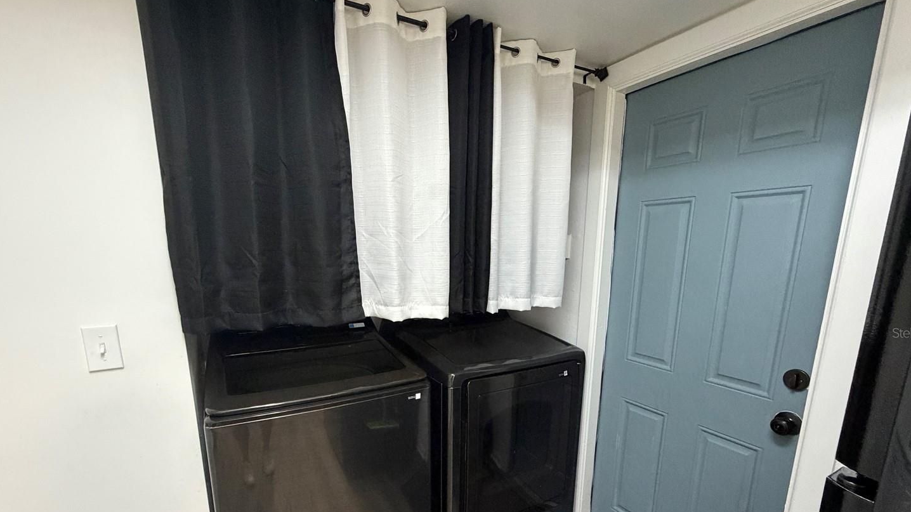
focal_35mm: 17
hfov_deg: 95.9
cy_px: 332
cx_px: 445
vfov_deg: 62.6
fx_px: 411
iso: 500
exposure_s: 1/60
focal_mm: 2.22
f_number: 2.2
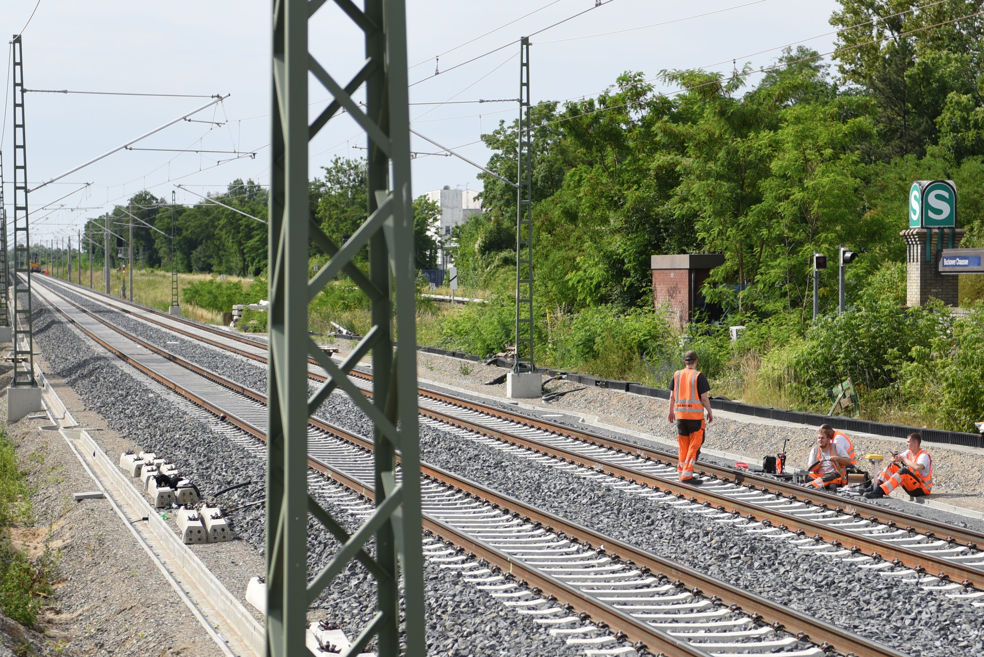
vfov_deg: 14.3
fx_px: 2625
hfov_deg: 21.2
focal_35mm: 96
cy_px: 388
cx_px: 560
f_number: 2.8
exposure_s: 1/4000
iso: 200
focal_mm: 60
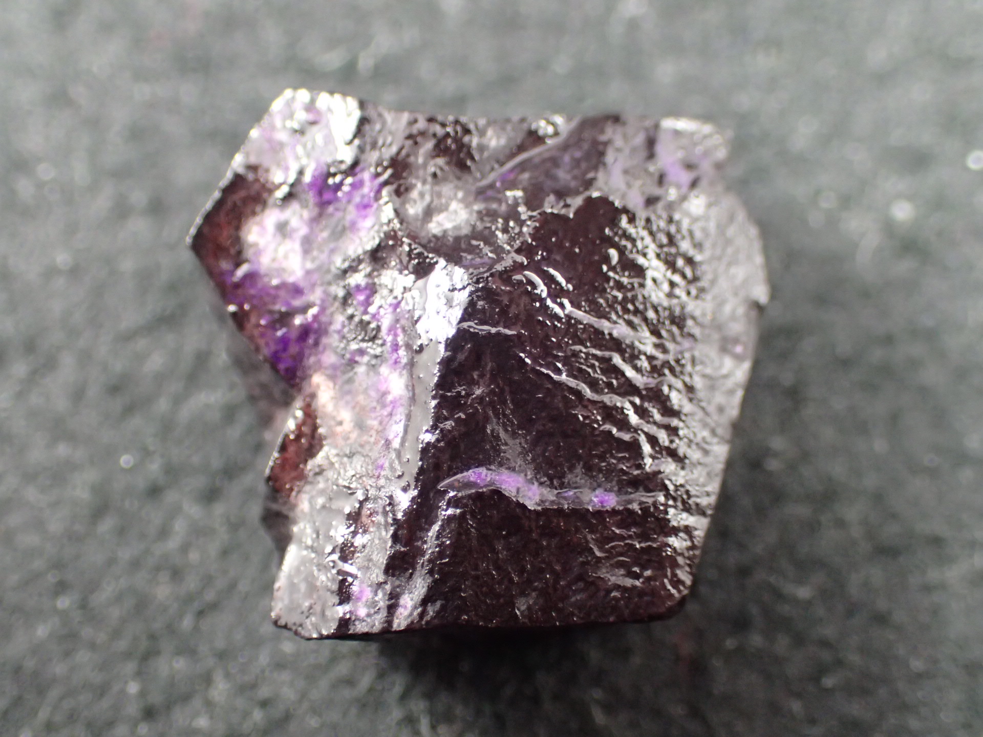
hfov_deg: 33.8
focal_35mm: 57
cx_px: 492
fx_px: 1619
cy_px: 368
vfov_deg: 25.7
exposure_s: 1/60
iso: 800
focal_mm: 10.29
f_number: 3.5
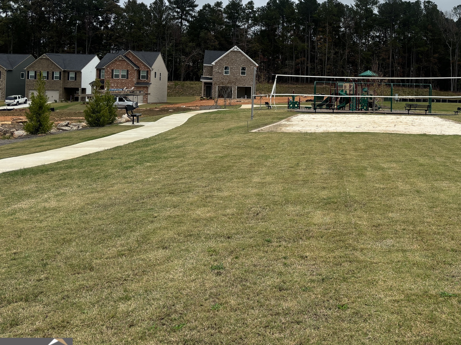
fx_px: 559
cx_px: 361
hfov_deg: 43.0
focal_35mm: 42
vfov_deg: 33.7
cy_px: 87
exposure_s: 1/1695
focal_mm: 5.96
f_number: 1.6
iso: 50
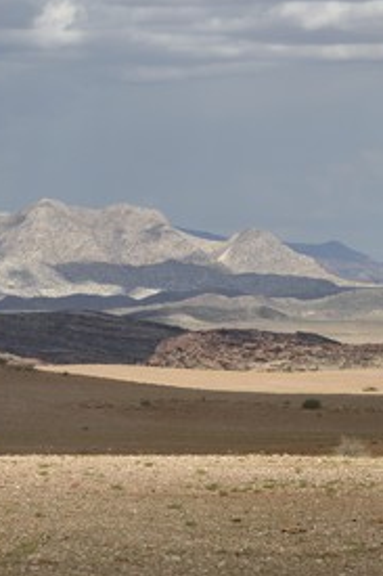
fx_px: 4889
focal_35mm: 306
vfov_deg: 6.7
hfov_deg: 4.5
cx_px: 176
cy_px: 289
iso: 400
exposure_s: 1/3200
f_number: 5.6
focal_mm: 200
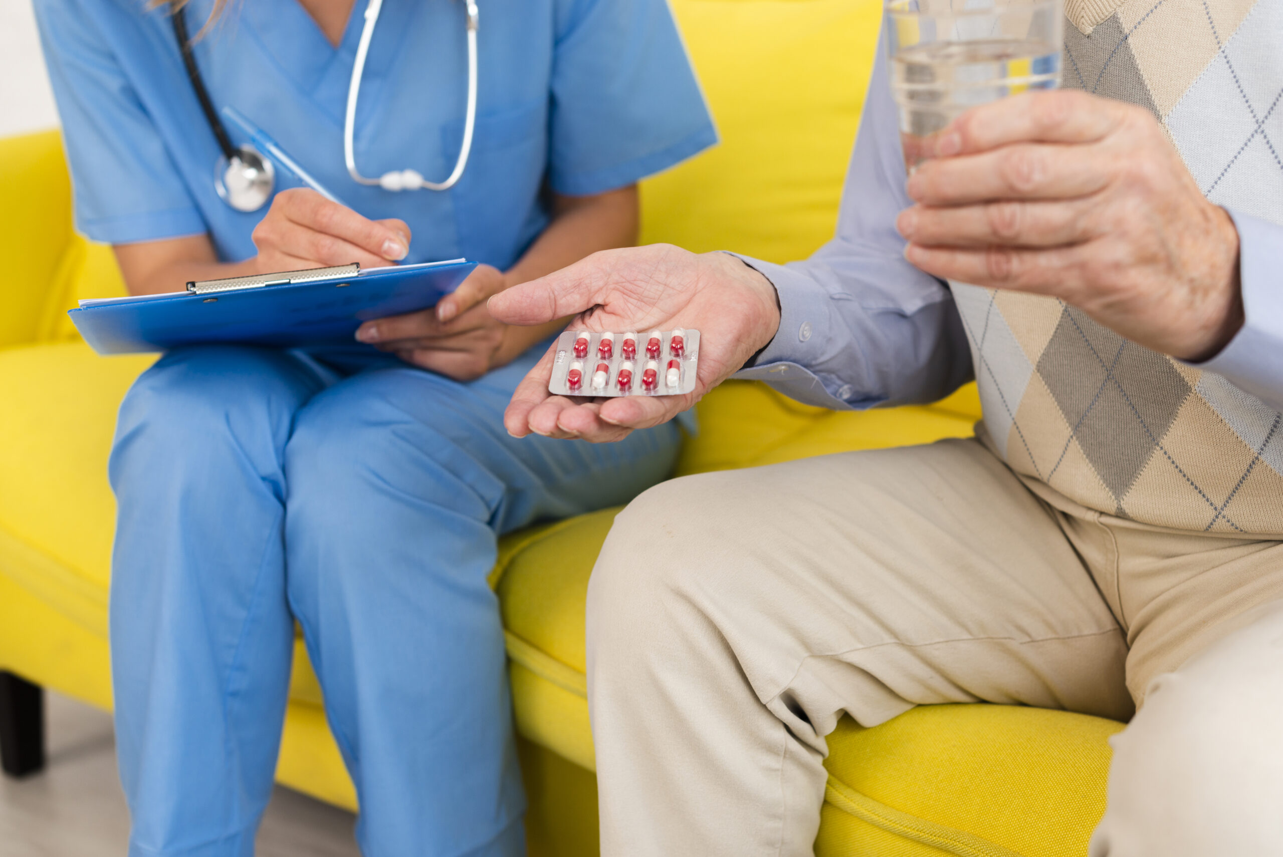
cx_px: 642
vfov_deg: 27.0
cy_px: 428
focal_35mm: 50
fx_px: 1783
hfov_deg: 39.6
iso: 250
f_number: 3.5
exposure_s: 1/160
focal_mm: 50
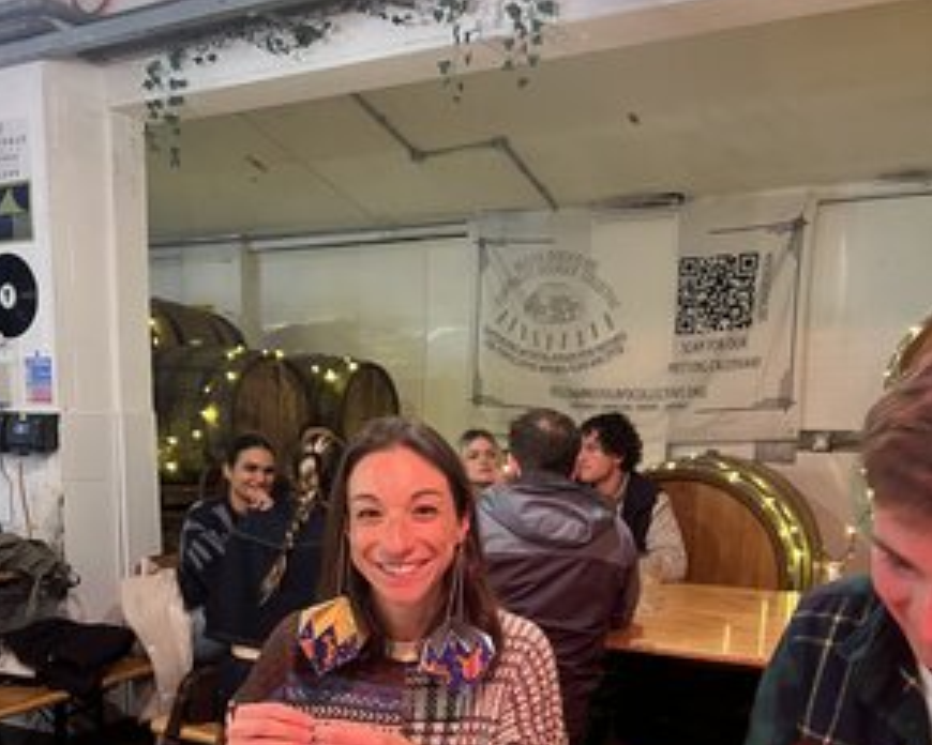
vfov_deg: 41.0
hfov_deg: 51.5
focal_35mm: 35
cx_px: 456
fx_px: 965
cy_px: 559
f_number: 1.5
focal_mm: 5.7
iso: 500
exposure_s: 1/33
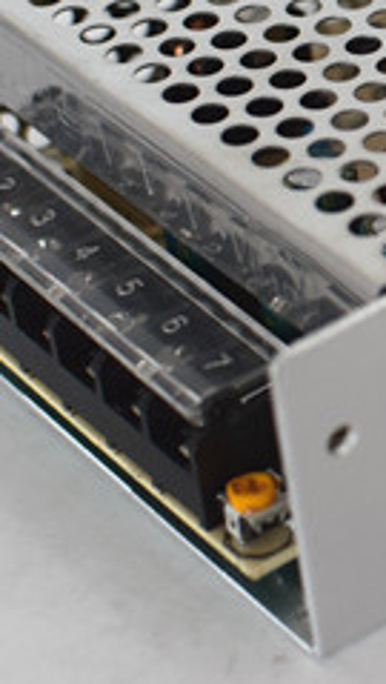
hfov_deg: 7.9
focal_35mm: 149
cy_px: 107
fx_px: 2710
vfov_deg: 14.3
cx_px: 701
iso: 800
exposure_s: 1/125
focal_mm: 35
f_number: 4.5
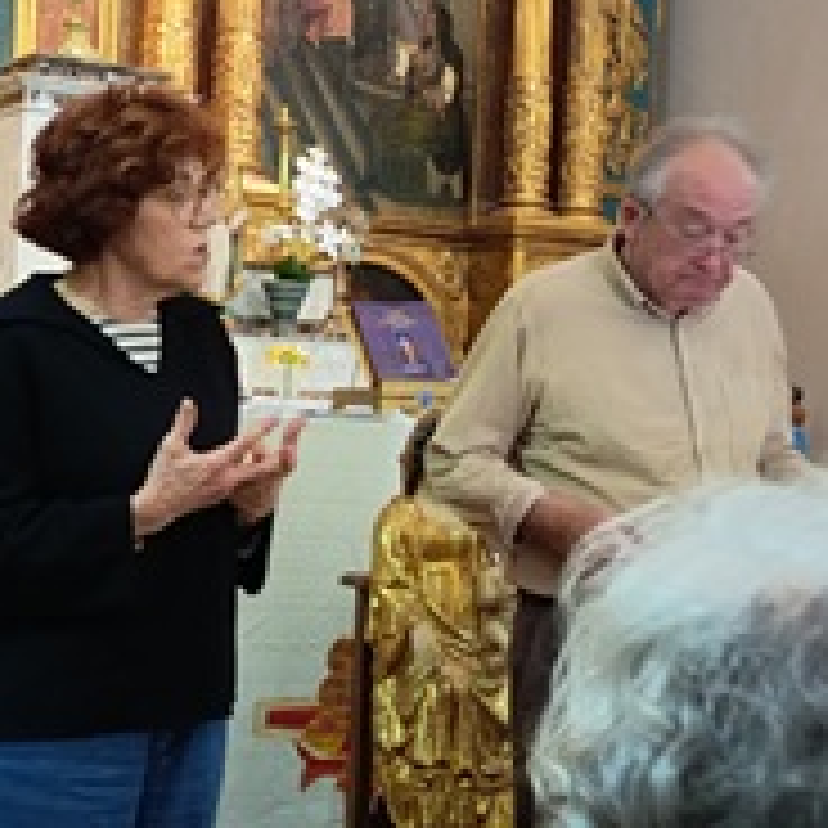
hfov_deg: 26.8
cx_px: 302
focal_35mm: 64
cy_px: 342
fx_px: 1732
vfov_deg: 26.8
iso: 1032
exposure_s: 1/20
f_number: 1.7
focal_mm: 5.24
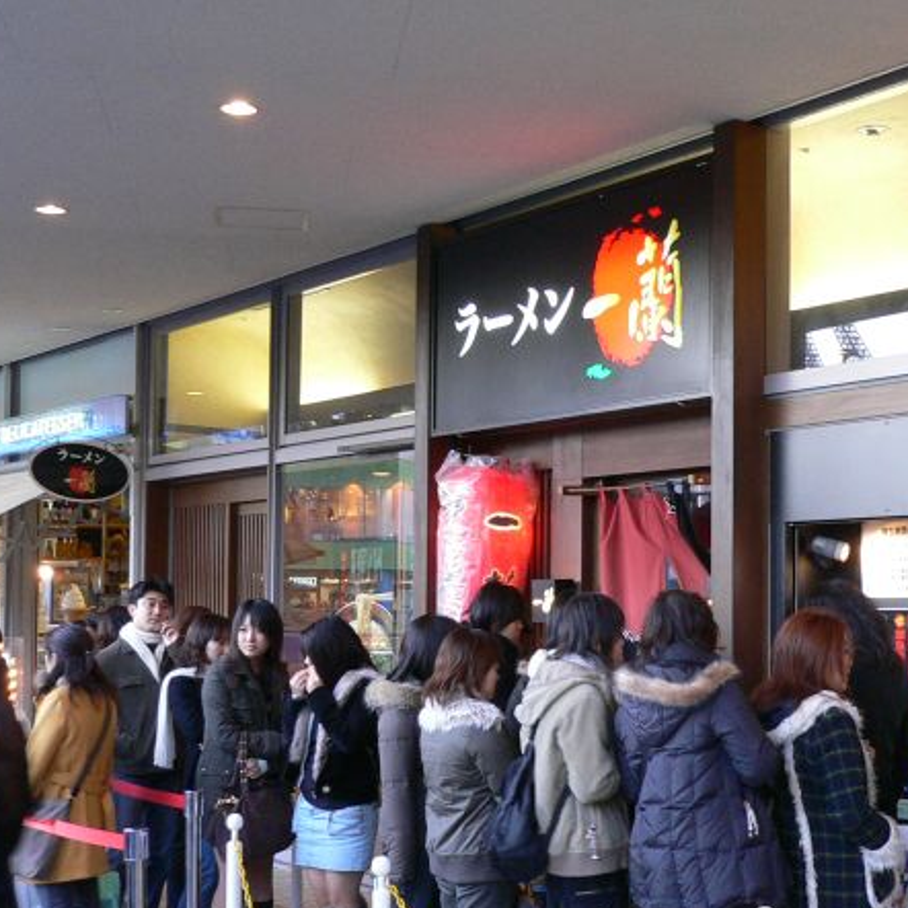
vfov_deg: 30.5
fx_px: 1662
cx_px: 596
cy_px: 516
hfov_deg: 30.4
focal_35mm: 56
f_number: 2.8
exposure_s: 1/15
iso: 150
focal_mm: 5.8
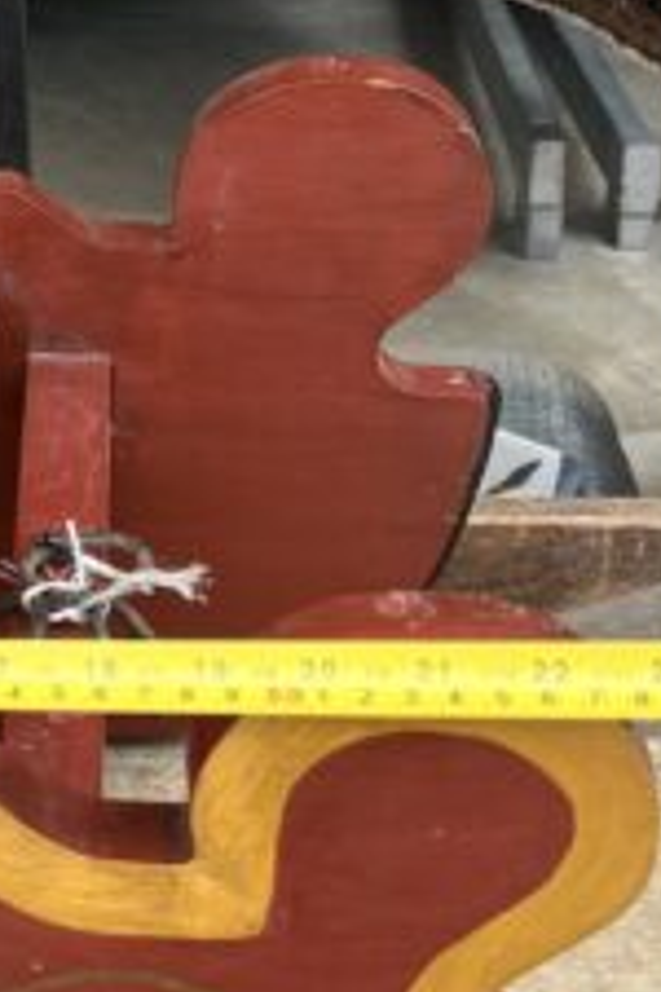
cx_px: -427
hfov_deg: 13.2
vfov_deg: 20.8
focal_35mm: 96
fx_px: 2644
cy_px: 84
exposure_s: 1/471
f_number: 1.5
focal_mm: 5.7
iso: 50
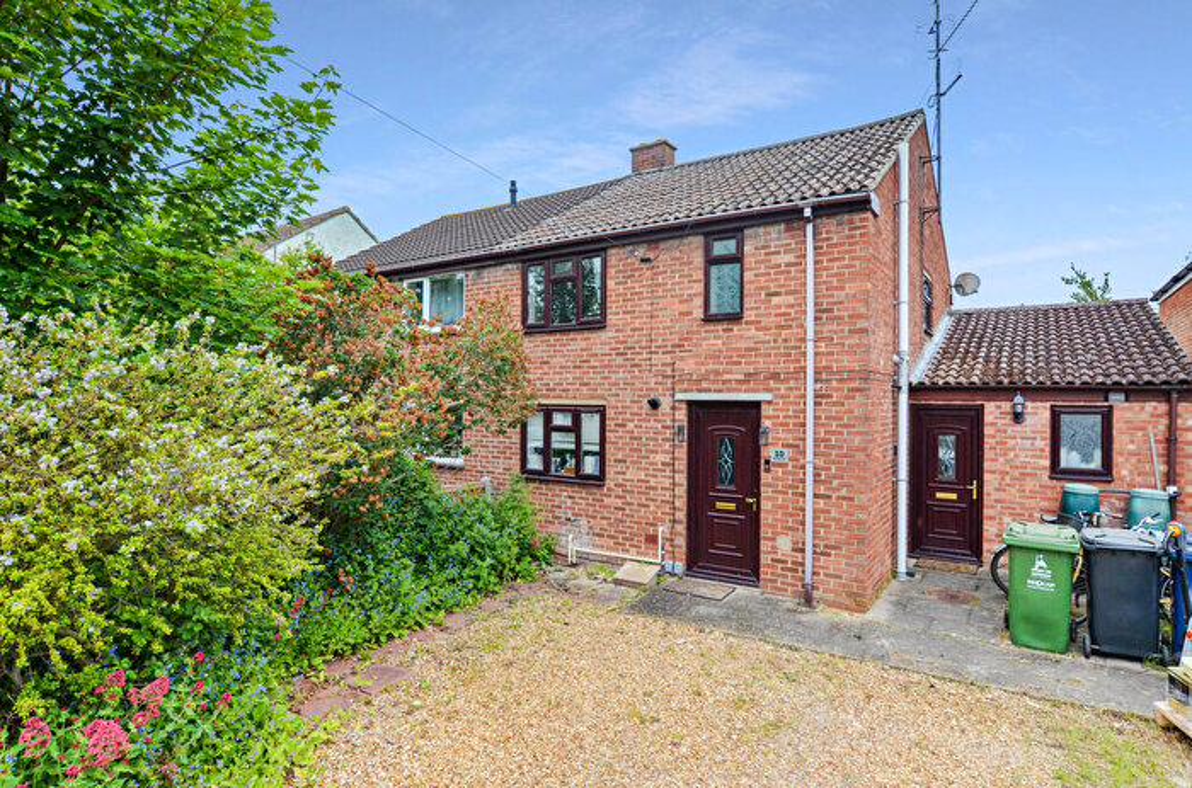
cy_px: 394
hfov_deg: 85.6
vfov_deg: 62.9
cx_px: 596
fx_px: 644
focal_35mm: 20
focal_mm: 13
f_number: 9
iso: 800
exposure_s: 1/320
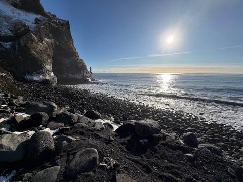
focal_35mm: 14
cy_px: 91
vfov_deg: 85.7
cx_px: 122
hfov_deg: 102.1
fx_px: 98
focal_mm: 2.22
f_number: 2.2
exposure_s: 1/2092
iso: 20
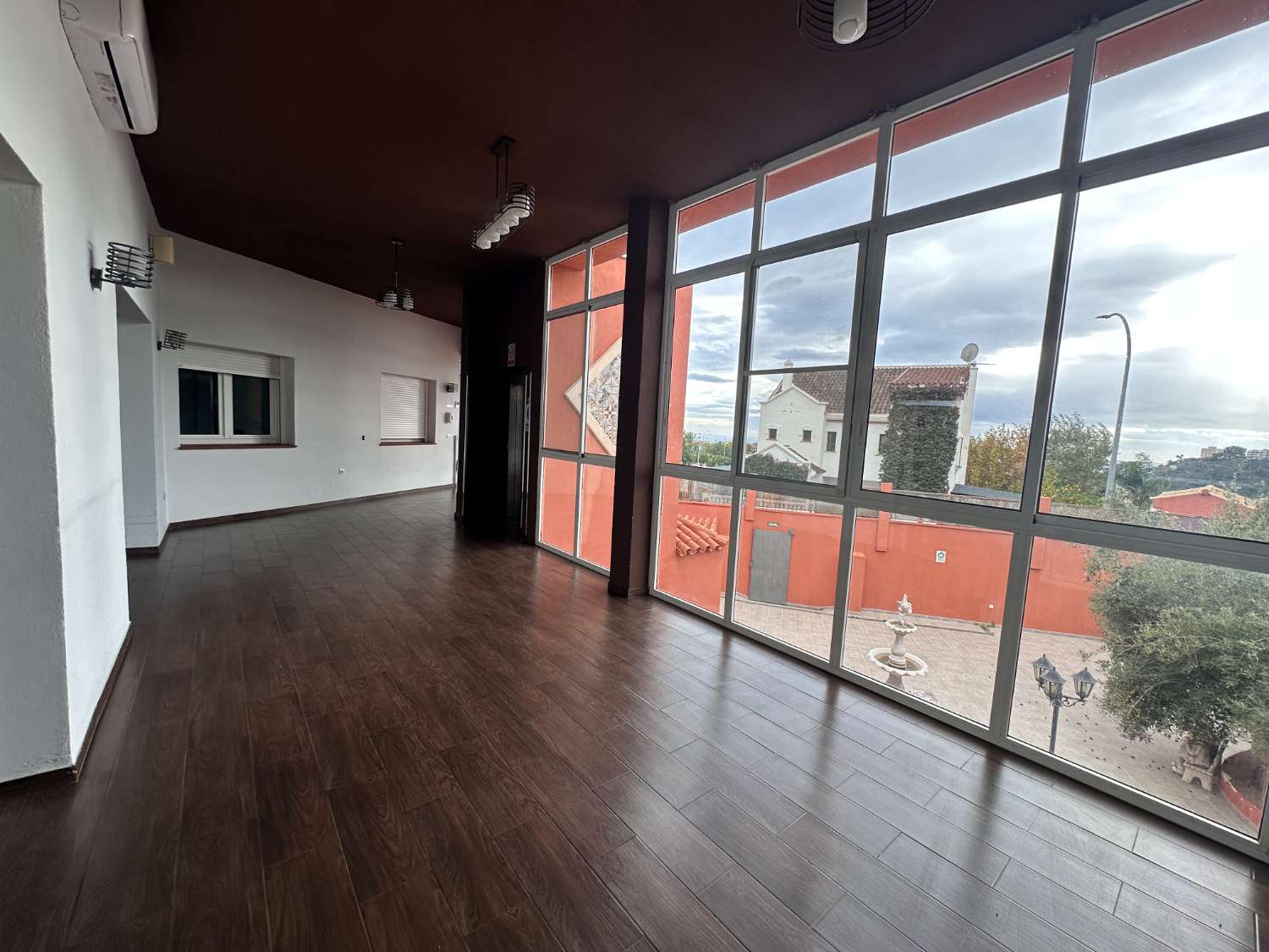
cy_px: 476
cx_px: 634
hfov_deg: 102.1
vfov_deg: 85.7
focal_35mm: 14
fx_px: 513
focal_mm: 2.22
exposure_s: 1/156
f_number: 2.2
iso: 40
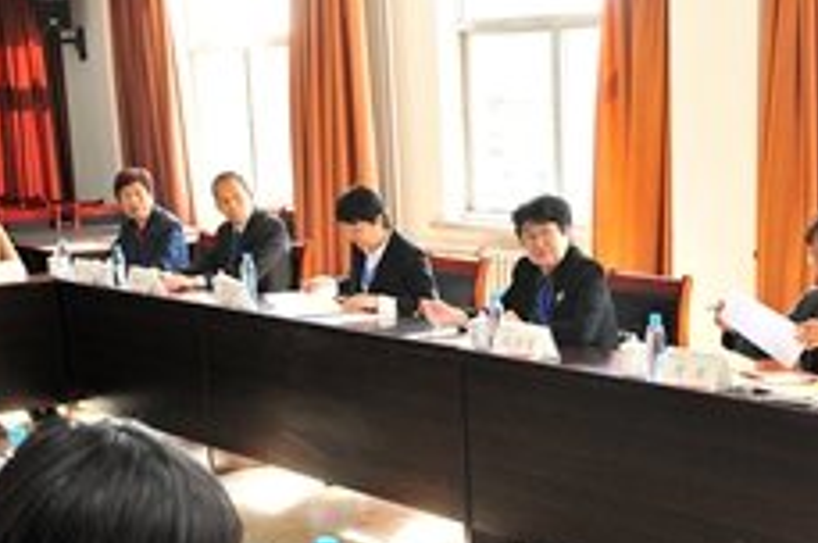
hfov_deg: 31.3
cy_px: 475
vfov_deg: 21.1
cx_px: 632
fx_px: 1429
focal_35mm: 63
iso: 800
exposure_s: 1/125
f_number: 4
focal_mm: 24
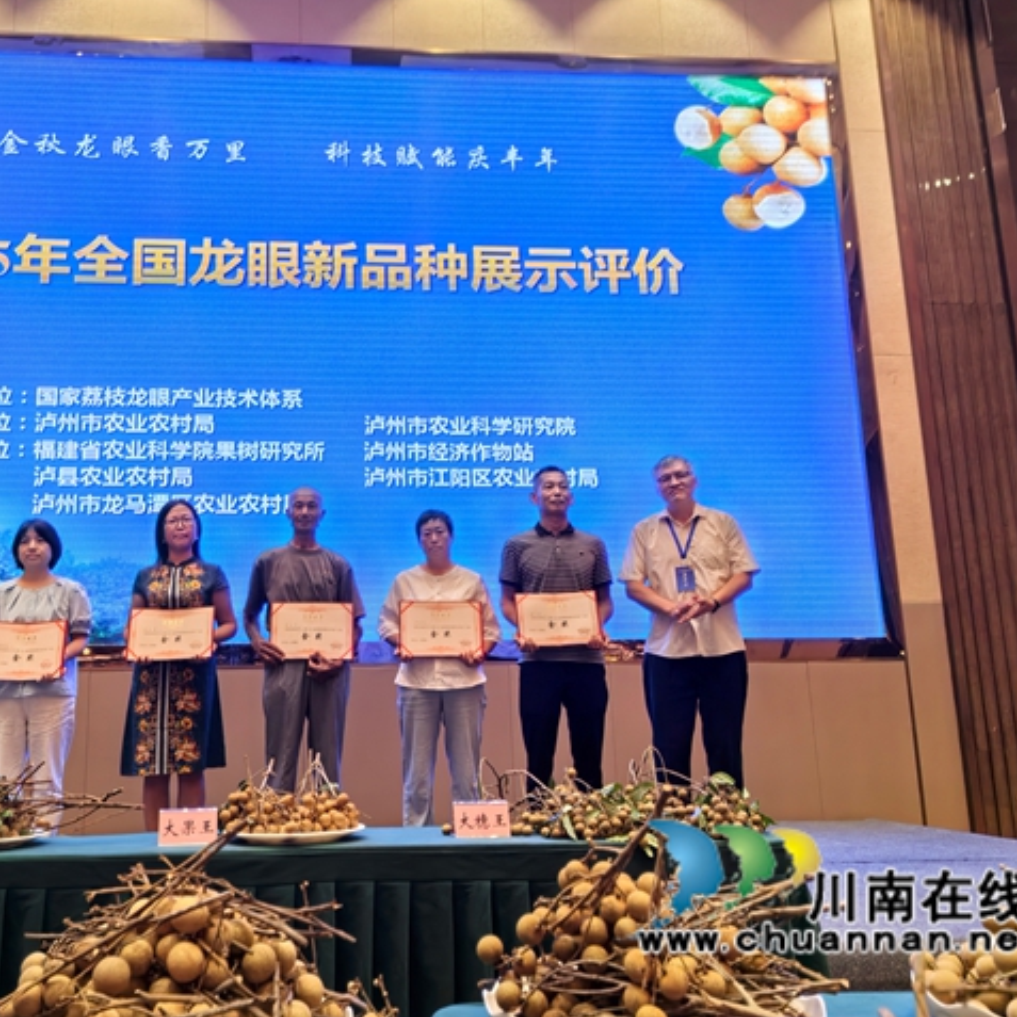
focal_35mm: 32
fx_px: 1064
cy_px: 510
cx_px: 392
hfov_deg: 50.7
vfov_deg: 51.1
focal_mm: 5.52
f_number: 1.9
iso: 50
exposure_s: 1/50
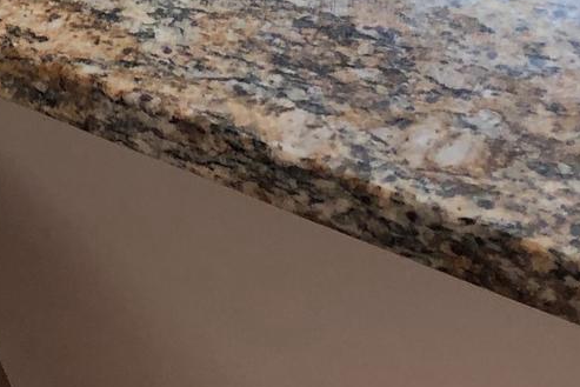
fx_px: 1950
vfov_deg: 10.7
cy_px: -293
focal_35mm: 121
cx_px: -18
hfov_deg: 16.5
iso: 25
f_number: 1.8
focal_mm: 3.99
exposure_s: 1/30
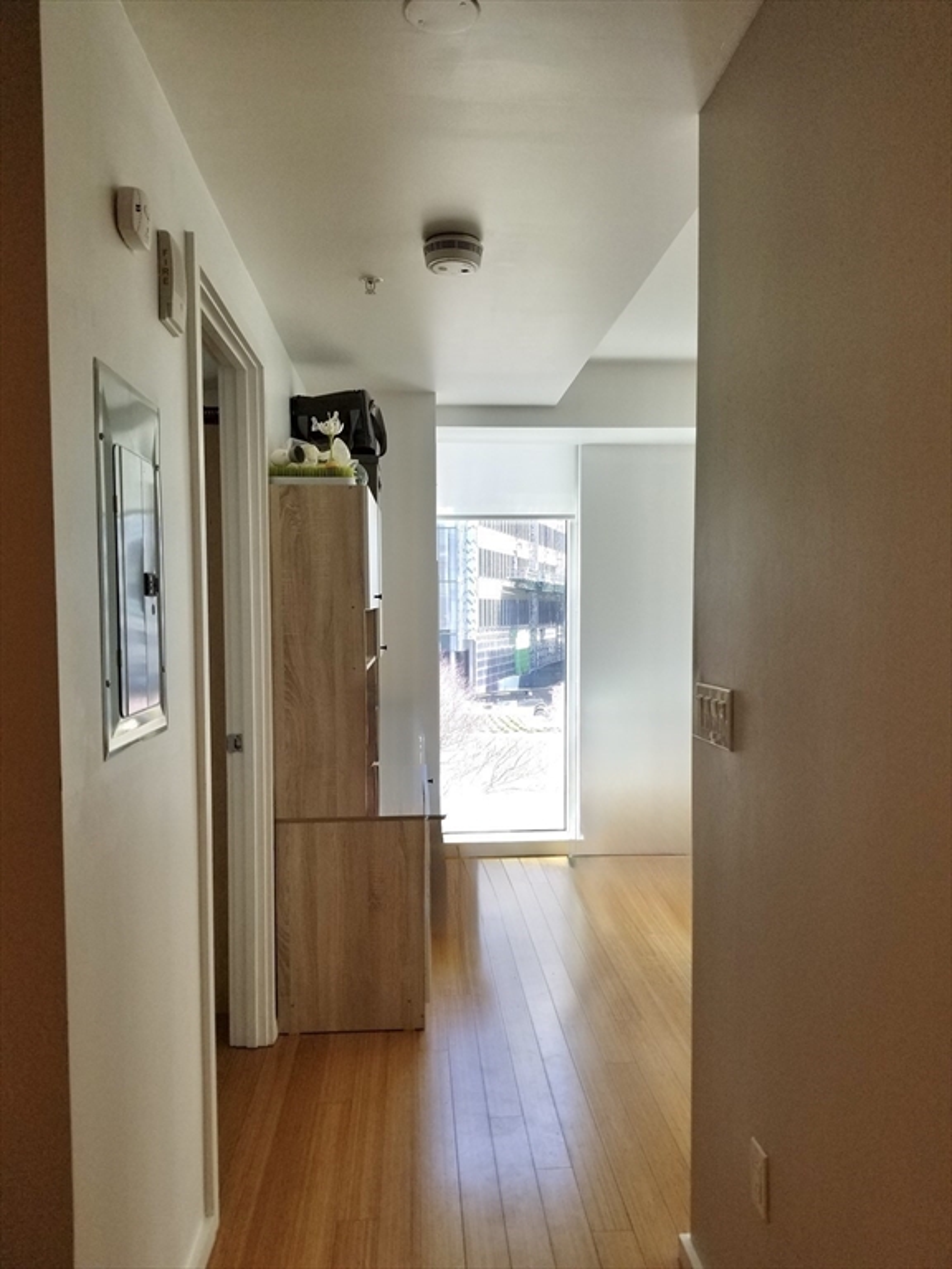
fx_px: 953
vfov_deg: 67.3
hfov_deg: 53.1
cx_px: 476
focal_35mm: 26
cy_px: 634
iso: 50
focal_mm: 4.3
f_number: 1.7
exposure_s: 1/211
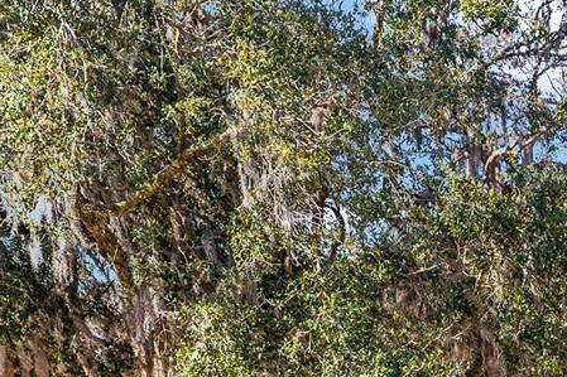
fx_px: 1401
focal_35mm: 89
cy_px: 720
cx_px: 668
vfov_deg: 13.5
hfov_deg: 21.4
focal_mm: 8.67
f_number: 1.8
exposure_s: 1/1600
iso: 190
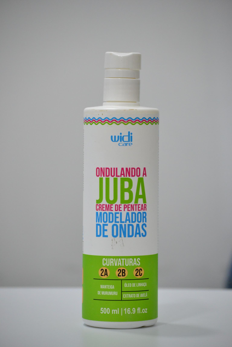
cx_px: 116
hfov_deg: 6.8
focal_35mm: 202
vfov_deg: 10.2
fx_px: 1957
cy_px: 174
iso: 1600
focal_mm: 135
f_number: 5
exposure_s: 1/200
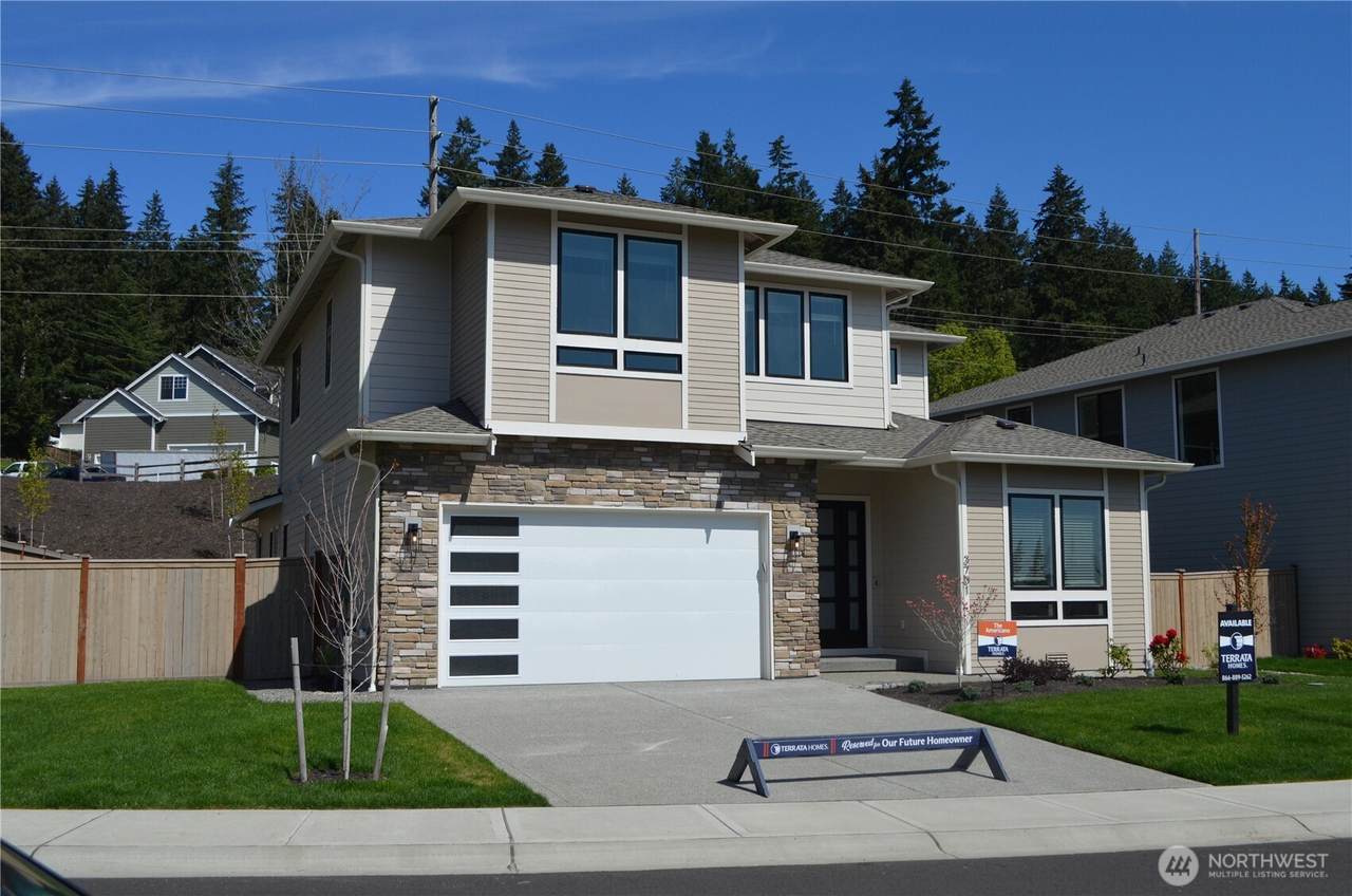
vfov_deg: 36.7
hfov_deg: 53.2
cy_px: 448
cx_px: 676
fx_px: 1349
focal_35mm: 36
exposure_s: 1/2000
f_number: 8
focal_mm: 24
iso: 400
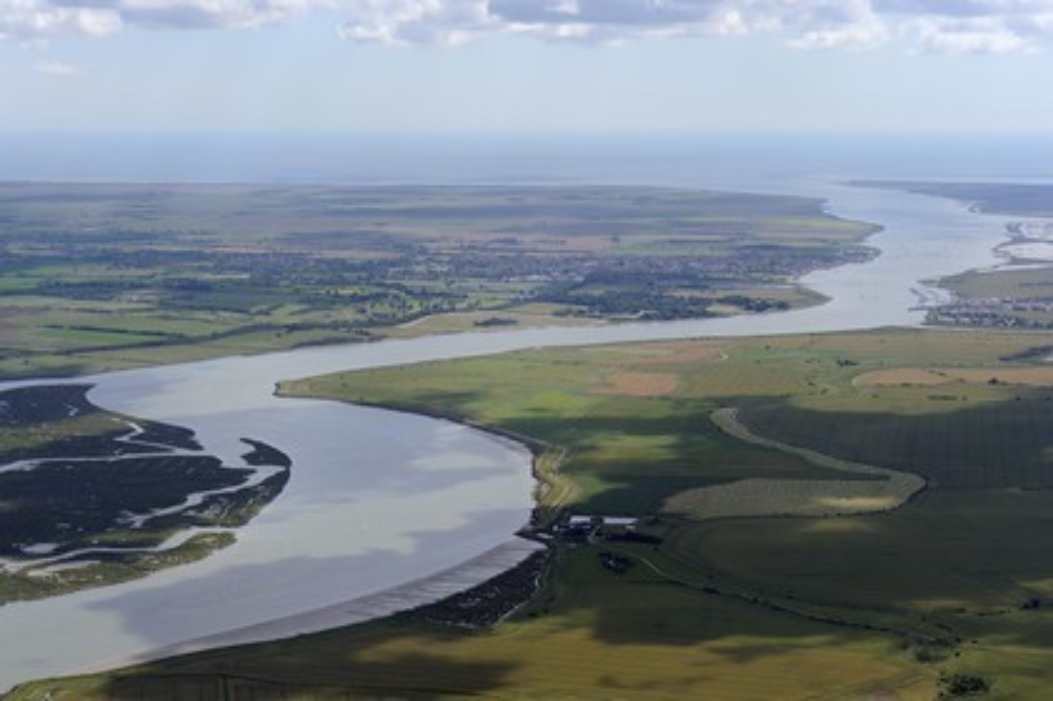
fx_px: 2338
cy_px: 350
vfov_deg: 17.0
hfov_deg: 25.4
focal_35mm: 80
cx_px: 526
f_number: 8
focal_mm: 80
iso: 400
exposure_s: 1/800
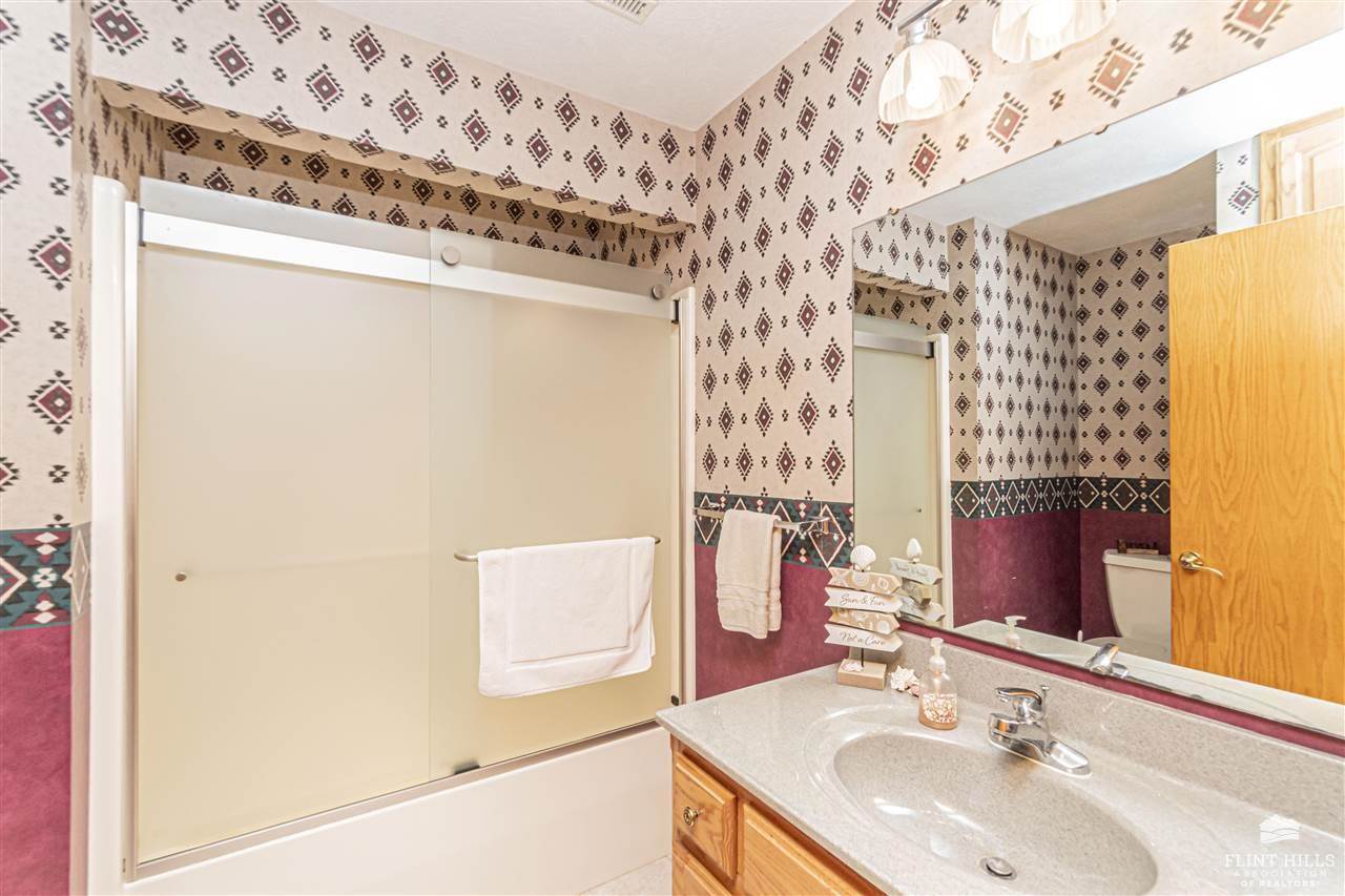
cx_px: 672
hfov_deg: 100.4
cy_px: 448
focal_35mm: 15
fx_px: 560
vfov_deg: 77.3
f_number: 11
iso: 400
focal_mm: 10
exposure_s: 1/60
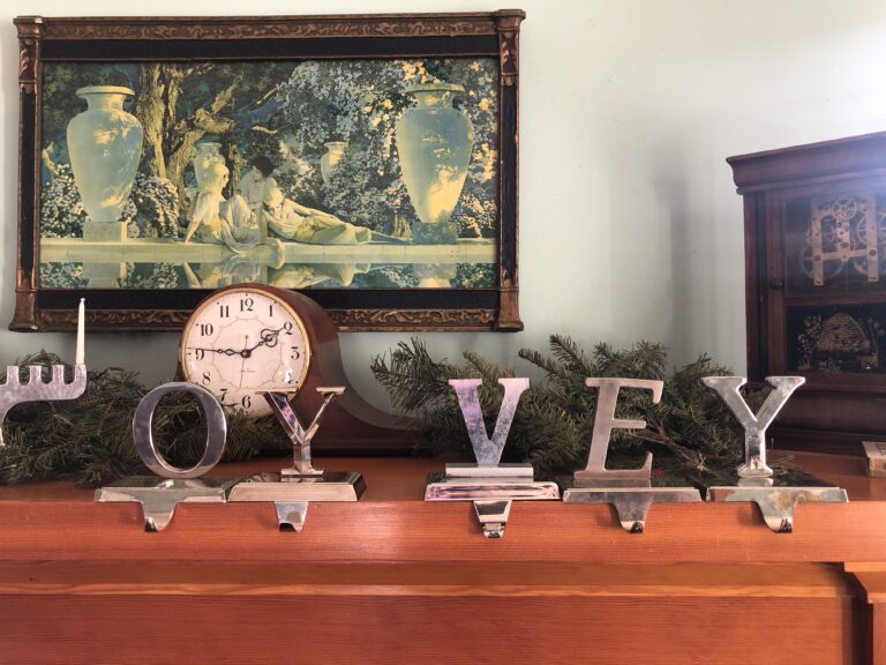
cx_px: 443
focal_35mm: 28
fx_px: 717
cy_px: 332
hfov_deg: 63.4
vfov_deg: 49.7
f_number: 1.8
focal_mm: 3.99
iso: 40
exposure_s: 1/17
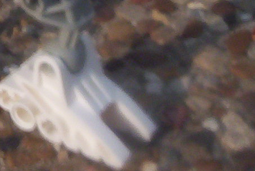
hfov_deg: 13.5
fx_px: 1006
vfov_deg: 9.4
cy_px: -89
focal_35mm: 142
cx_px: -134
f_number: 4.5
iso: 100
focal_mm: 4.99
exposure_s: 1/1445
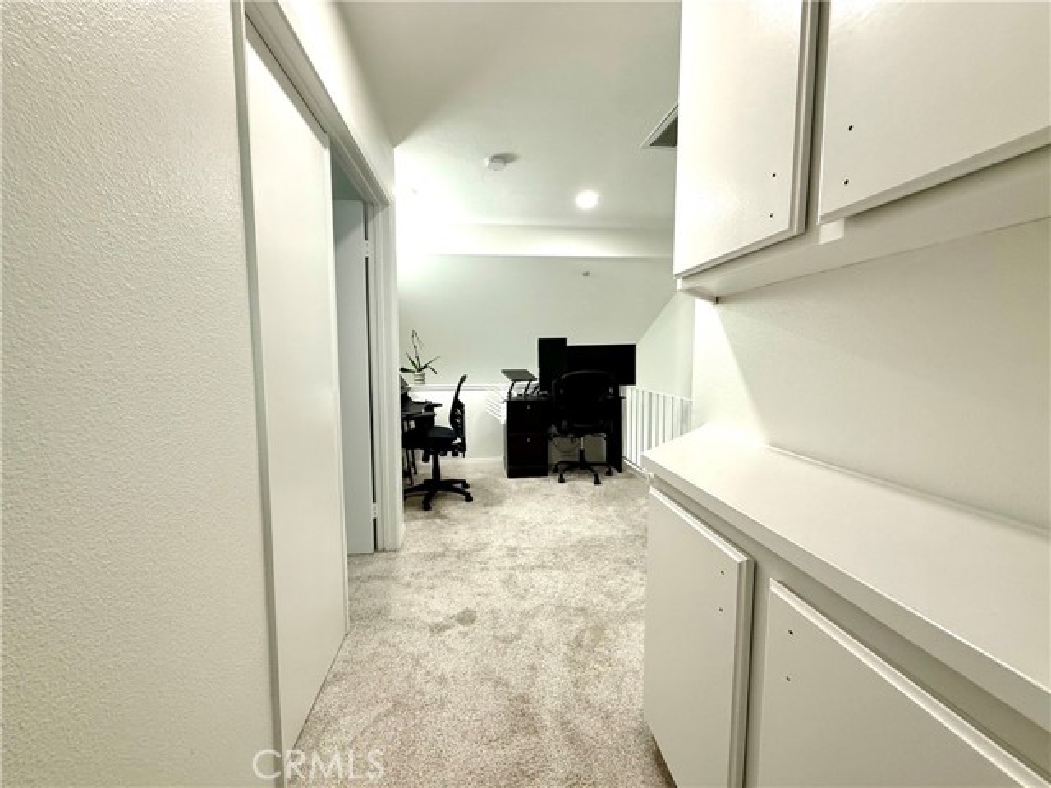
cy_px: 394
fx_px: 425
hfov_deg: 102.1
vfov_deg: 85.7
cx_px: 526
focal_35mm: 14
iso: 200
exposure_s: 1/120
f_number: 2.2
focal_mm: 2.22
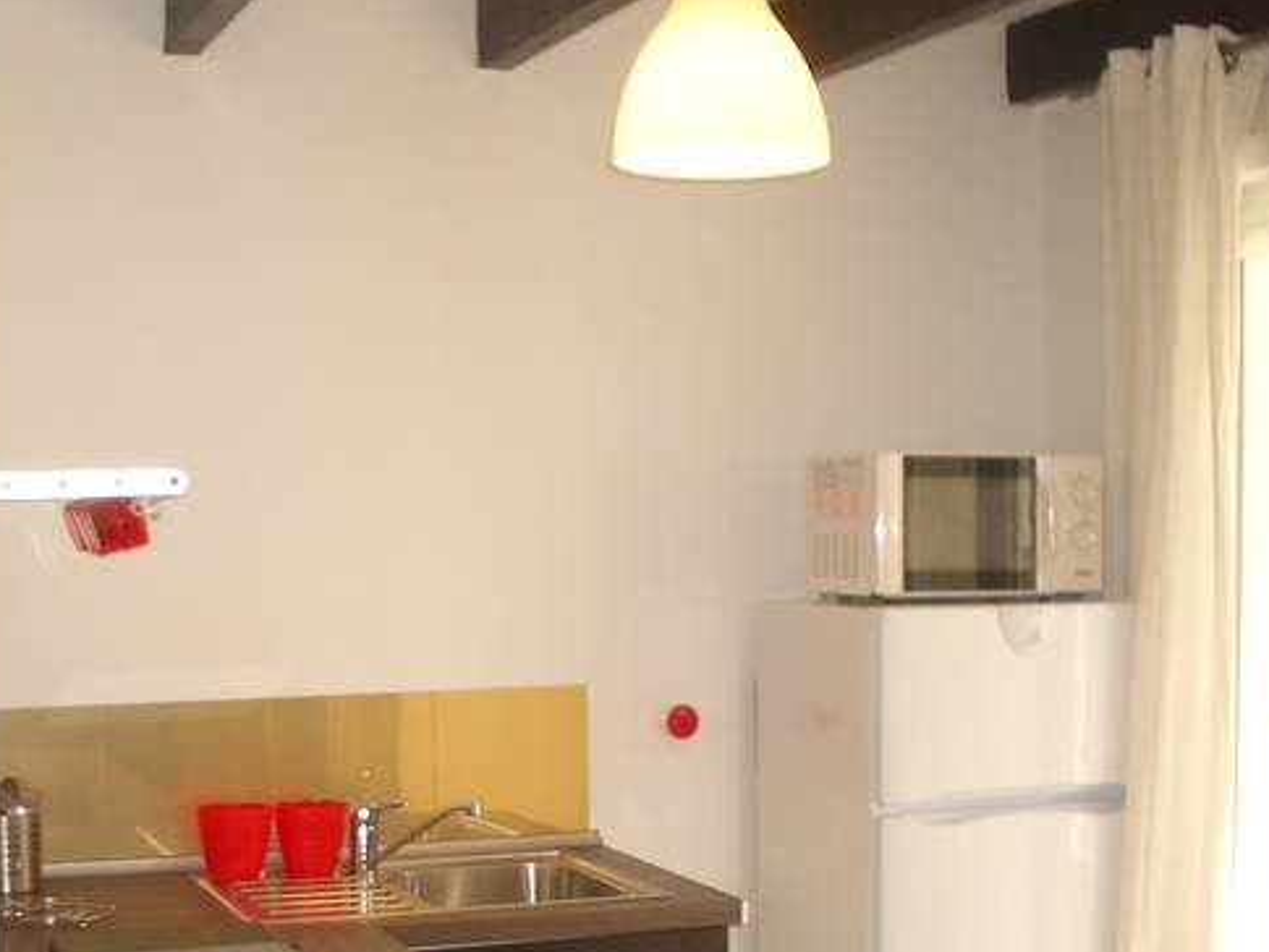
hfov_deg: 33.6
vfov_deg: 25.3
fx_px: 2090
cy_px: 722
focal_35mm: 57
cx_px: 458
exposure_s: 1/100
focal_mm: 5.8
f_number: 2.6
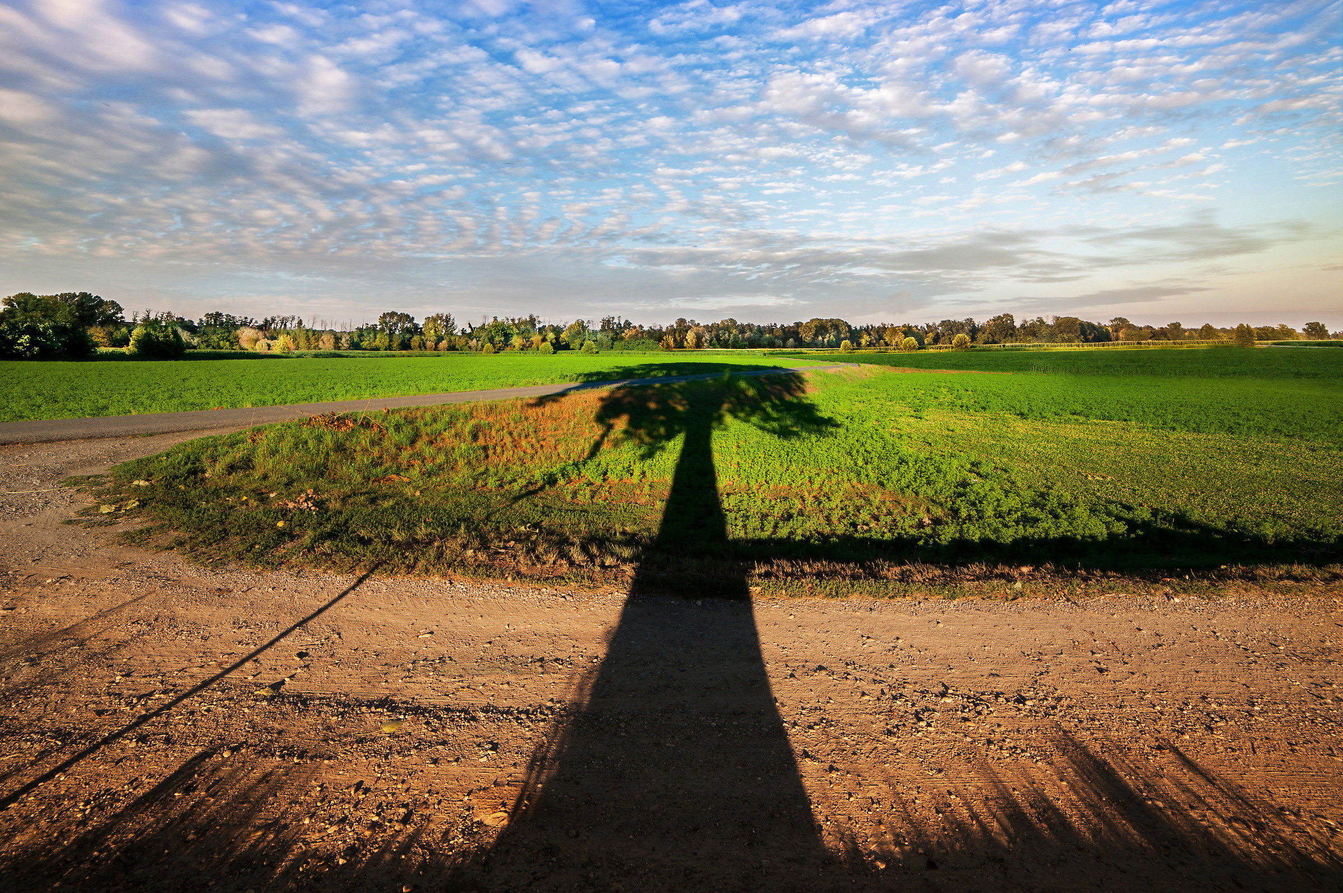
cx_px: 672
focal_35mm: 14
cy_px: 446
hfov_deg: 104.3
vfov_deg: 81.1
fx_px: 522
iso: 200
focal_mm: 14
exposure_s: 1/250
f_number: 10
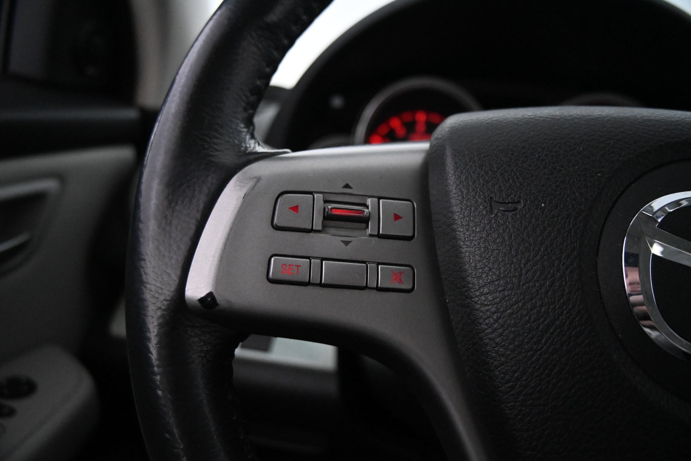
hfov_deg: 27.0
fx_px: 1439
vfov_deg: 18.2
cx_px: 346
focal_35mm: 75
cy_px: 230
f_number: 6.3
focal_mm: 50
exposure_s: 1/125
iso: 5000
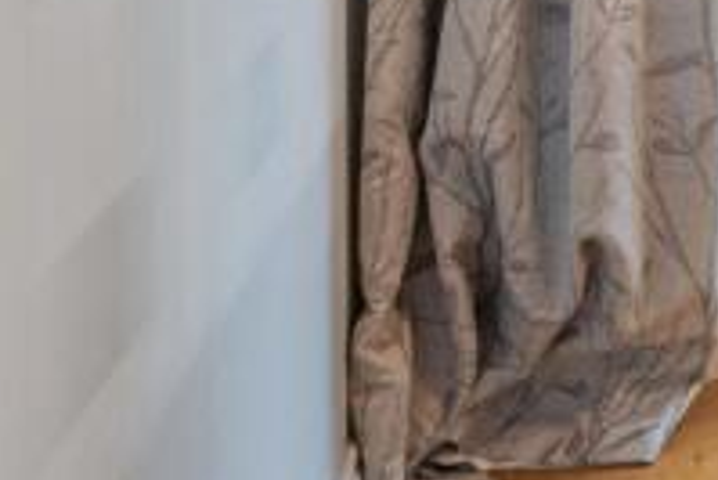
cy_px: -208
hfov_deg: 15.8
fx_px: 1437
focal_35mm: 72
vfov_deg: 17.3
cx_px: 1671
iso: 640
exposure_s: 1/13
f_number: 8
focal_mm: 14
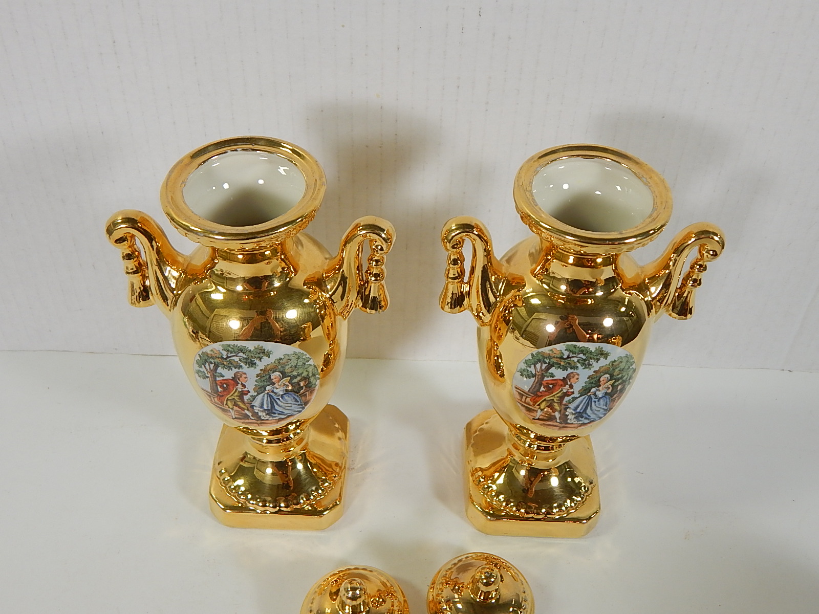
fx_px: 804
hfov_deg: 54.0
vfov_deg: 41.8
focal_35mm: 34
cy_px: 307
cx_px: 410
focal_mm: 6.1
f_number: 3.3
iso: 125
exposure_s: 1/50
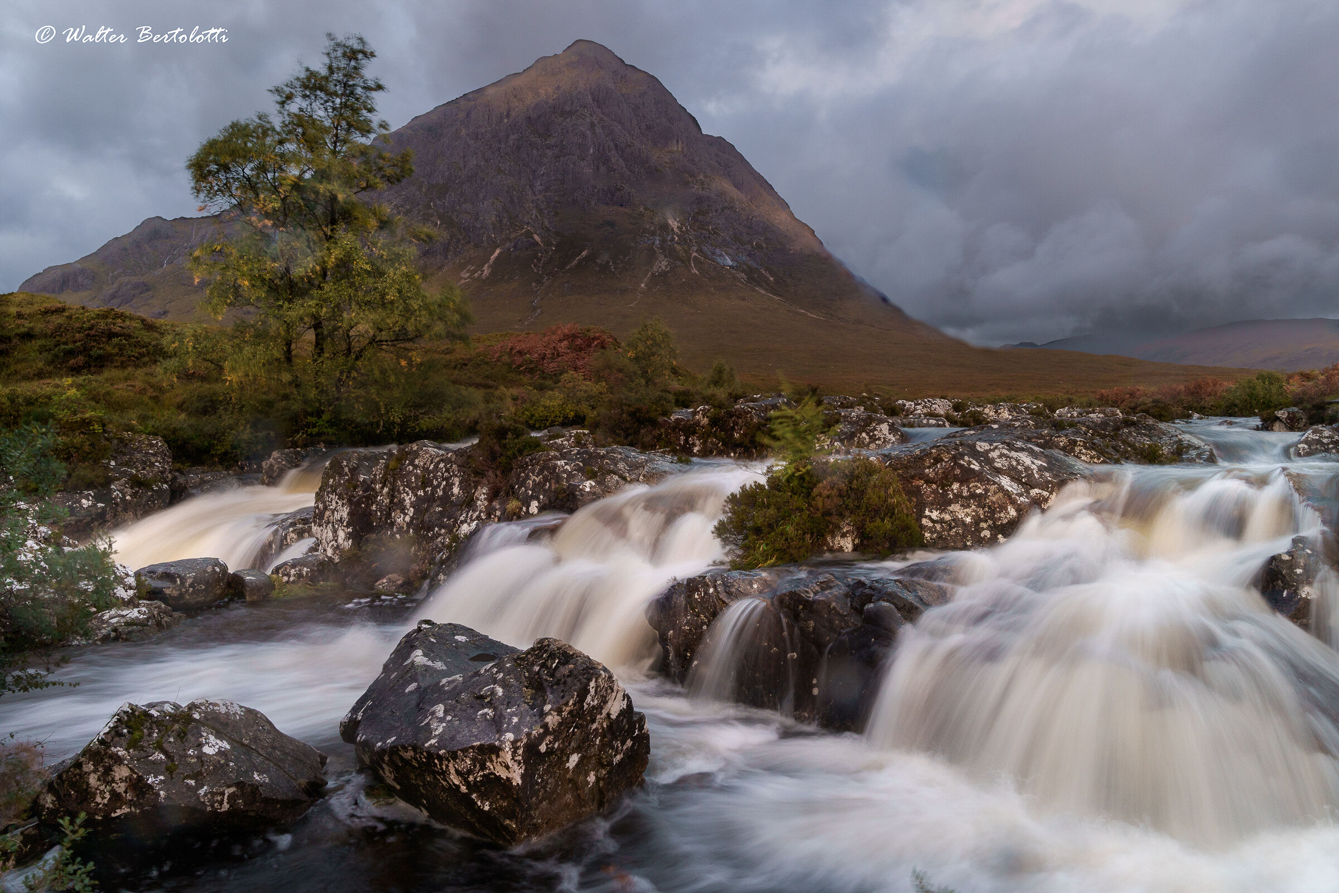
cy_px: 446
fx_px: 893
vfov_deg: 53.1
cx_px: 670
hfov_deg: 73.7
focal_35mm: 24
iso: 100
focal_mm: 16
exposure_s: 1/2
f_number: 11
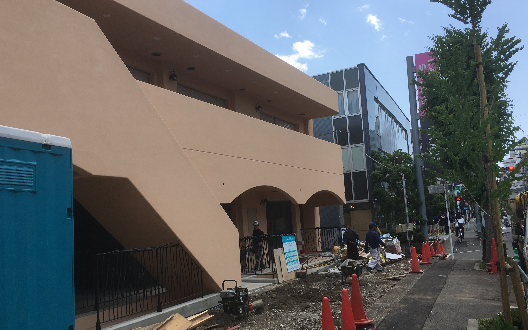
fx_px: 475
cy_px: 187
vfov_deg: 38.2
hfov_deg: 58.1
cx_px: 256
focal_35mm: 33
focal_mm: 4.15
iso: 25
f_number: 2.2
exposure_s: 1/1012
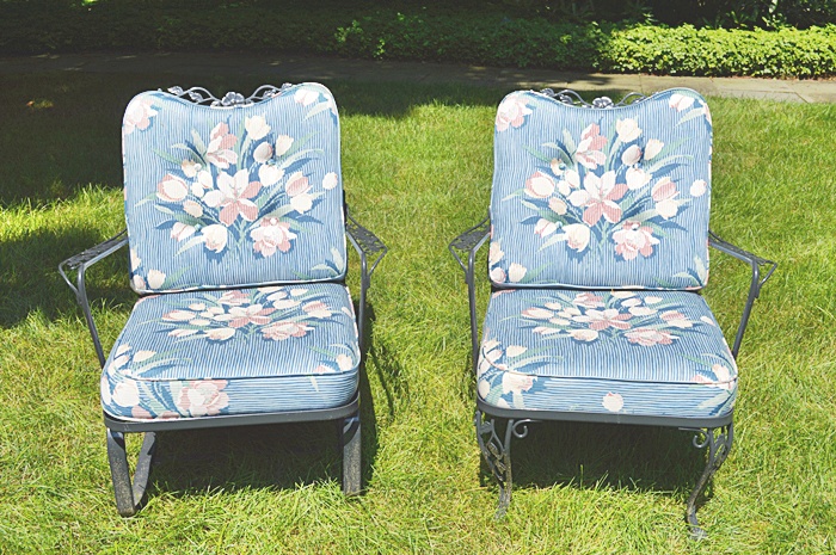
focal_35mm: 36
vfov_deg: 36.8
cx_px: 418
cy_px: 278
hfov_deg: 53.2
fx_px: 835
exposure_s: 1/250
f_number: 8
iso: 100
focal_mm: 24
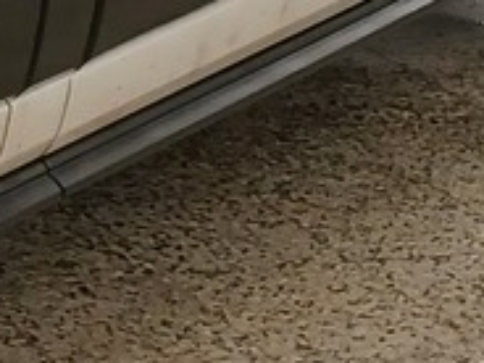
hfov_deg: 9.2
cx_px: -629
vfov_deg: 7.3
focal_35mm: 196
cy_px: -305
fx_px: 2740
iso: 250
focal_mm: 4.6
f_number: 1.8
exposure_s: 1/50
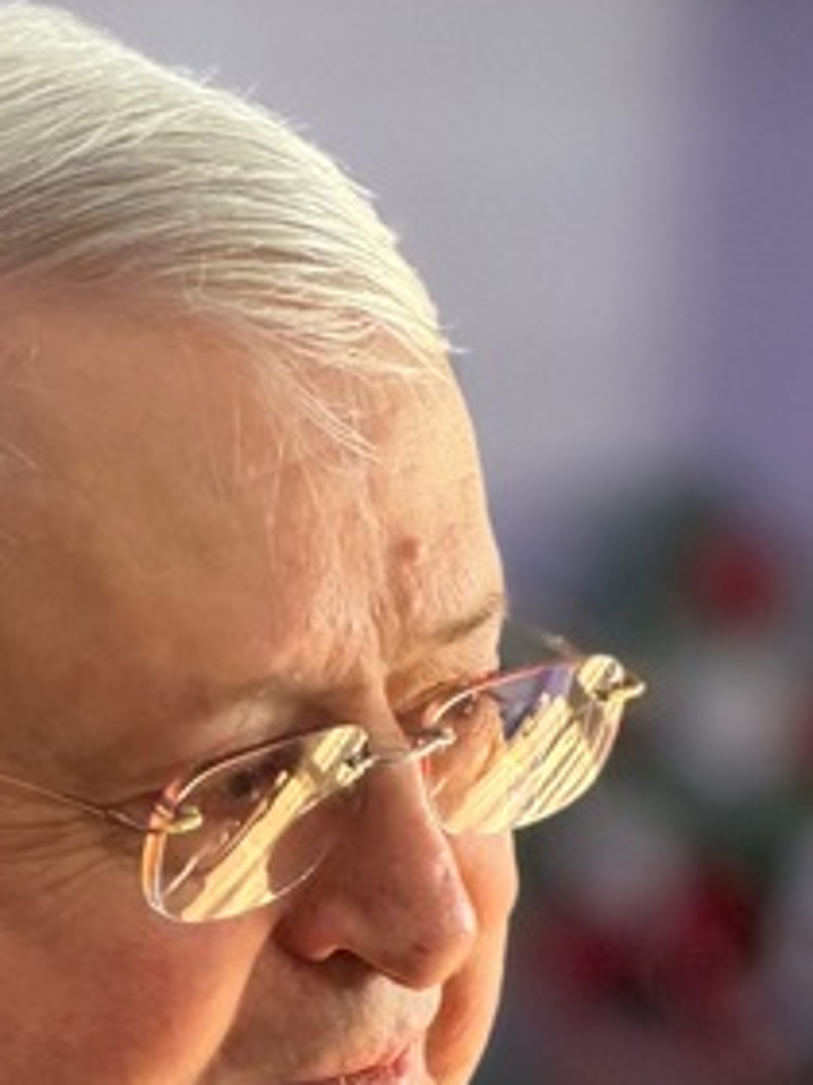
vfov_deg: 6.1
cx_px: 21
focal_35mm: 322
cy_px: 1286
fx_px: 10083
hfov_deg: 4.6
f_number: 2.8
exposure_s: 1/80
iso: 500
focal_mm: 16.89
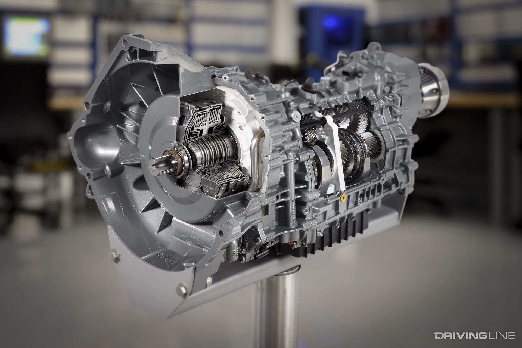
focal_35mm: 31
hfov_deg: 60.3
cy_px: 174
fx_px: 449
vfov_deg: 42.3
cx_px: 261
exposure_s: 1/160
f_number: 2.8
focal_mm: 31
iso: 800
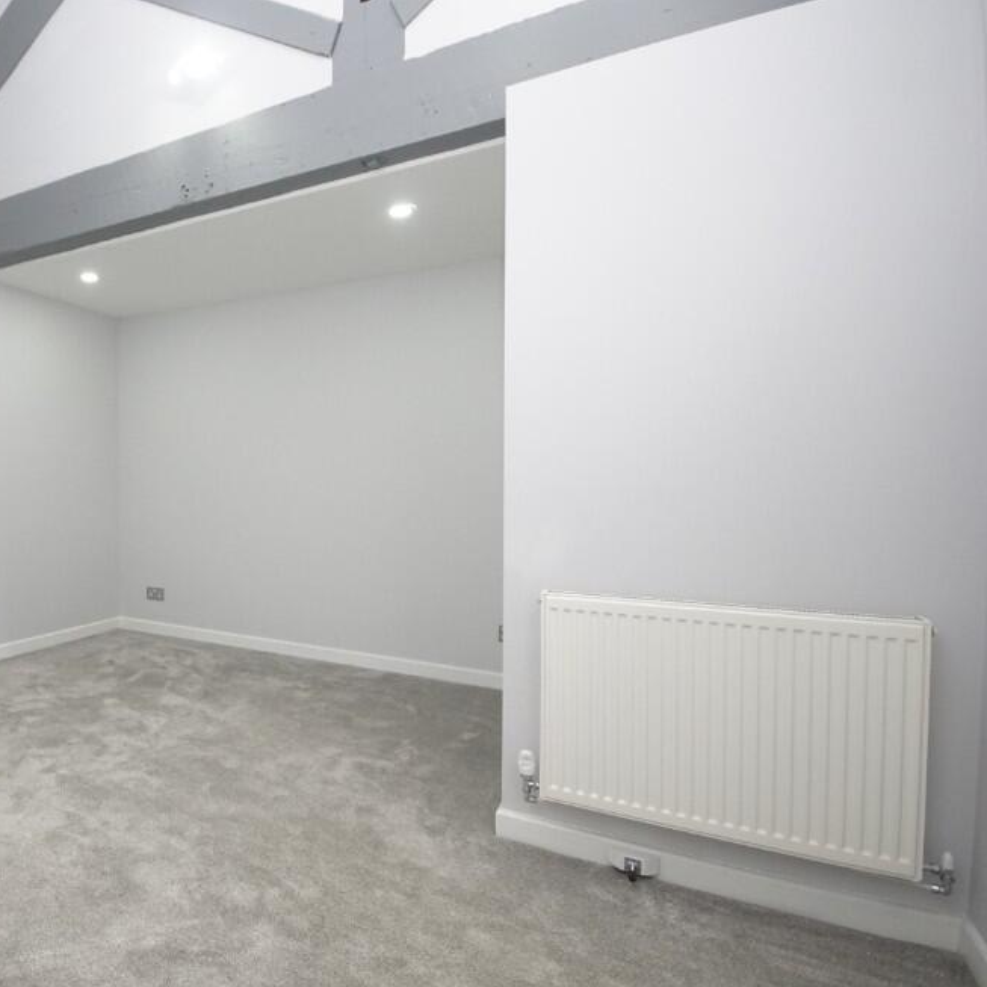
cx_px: 225
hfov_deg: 69.0
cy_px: 489
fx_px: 645
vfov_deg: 74.8
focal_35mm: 20
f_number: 4
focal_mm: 10
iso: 2000
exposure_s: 1/160
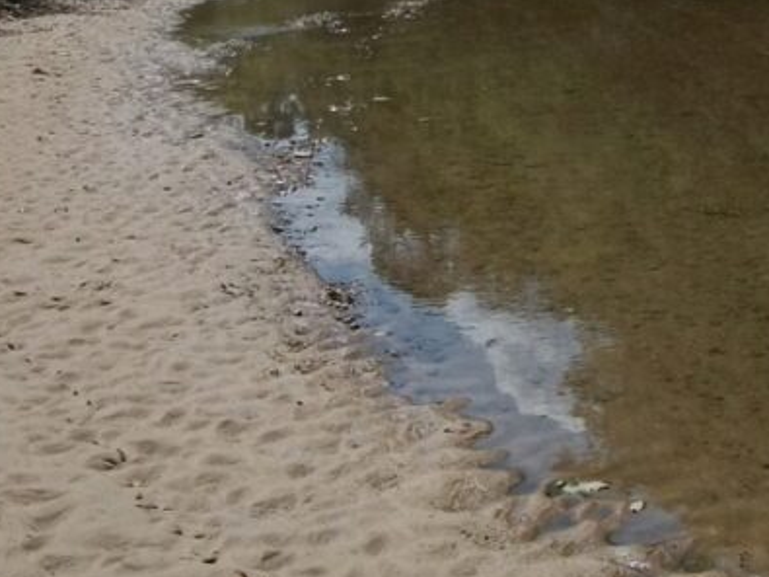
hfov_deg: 23.3
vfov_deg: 17.4
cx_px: 600
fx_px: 1843
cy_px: 10
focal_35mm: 83
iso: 80
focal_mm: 5.7
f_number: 5.5
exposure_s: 1/800
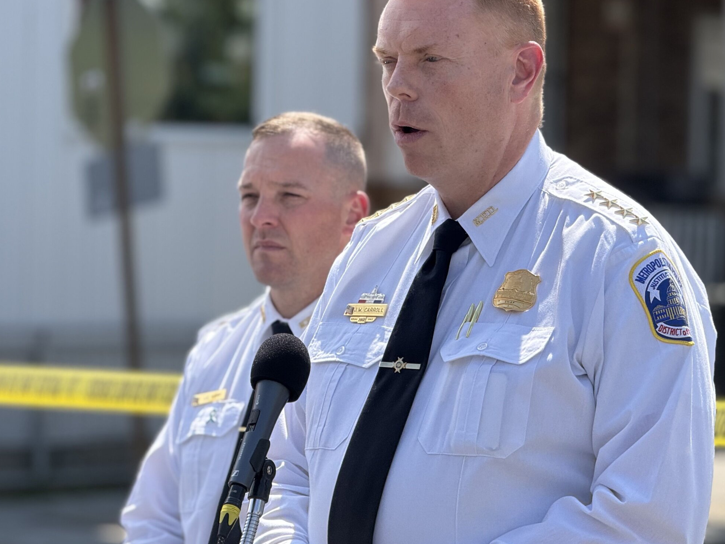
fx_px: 3288
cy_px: 246
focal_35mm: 157
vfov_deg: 9.5
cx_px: 440
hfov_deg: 12.6
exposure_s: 1/1033
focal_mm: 15.66
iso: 64
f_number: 2.8
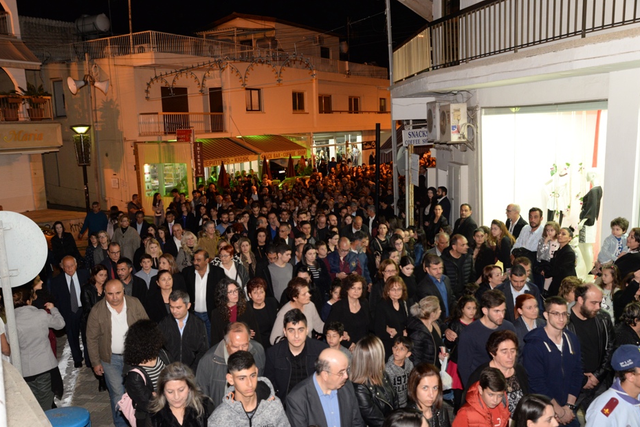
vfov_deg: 40.0
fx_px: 587
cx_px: 316
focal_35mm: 33
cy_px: 220
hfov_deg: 57.2
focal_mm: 32
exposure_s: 1/20
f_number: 6.3
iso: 2000
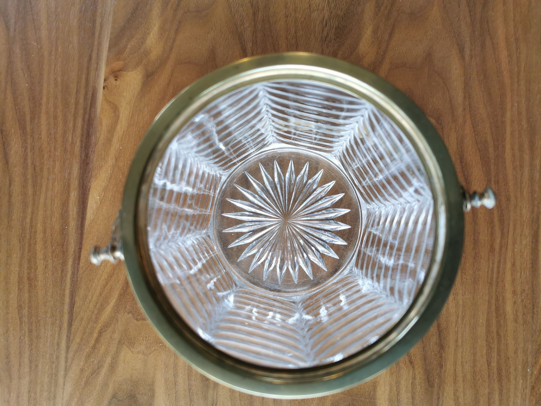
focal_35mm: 27
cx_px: 270
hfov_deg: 65.3
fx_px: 422
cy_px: 203
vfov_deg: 51.4
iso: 80
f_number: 1.6
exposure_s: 1/100
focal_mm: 5.56
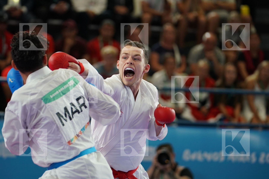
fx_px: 1913
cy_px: 90
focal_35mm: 256
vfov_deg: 5.4
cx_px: 134
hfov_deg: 8.0
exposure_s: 1/1000
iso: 1600
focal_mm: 171
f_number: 2.8
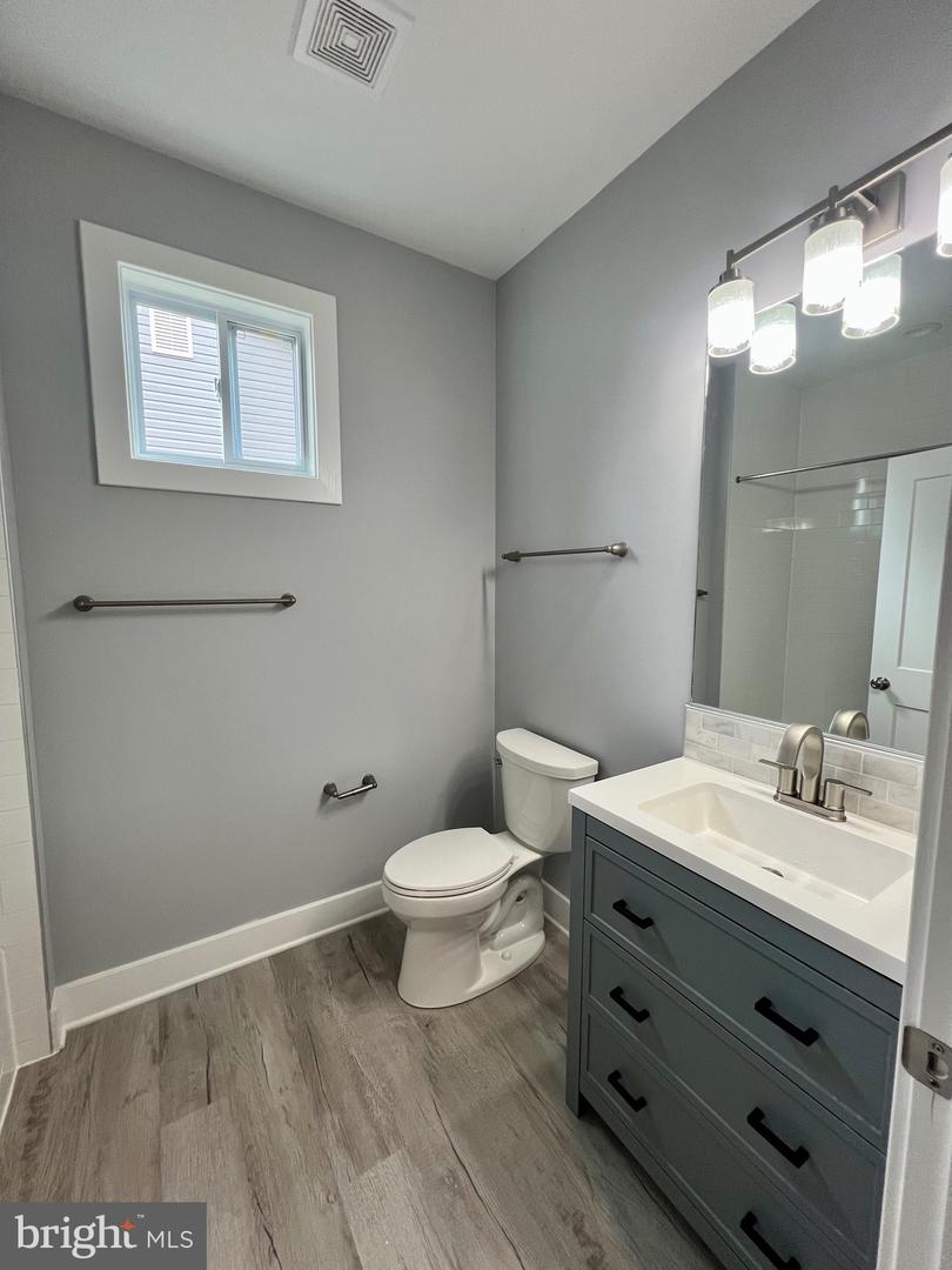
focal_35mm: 13
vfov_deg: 106.2
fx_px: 477
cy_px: 635
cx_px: 476
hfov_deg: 89.9
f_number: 1.8
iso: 125
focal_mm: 1.57
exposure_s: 1/120
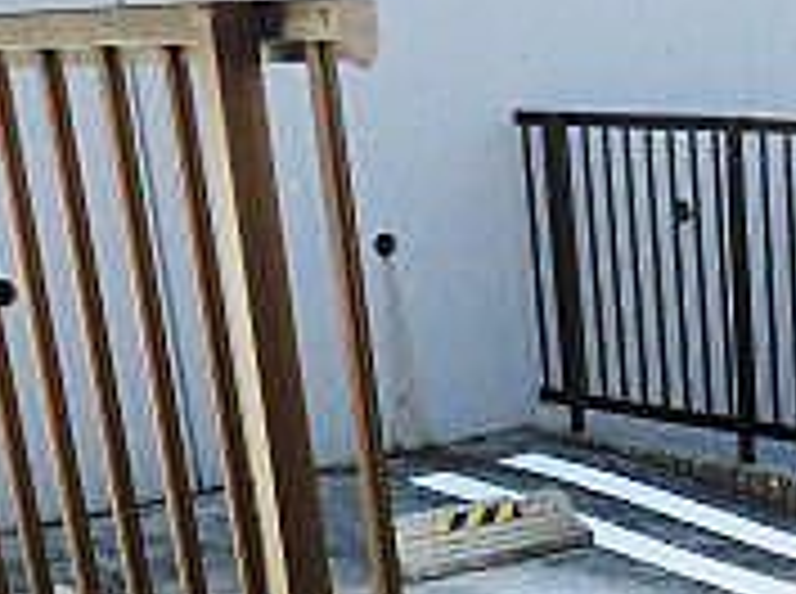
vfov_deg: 15.5
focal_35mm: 87
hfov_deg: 20.6
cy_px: 918
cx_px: 1025
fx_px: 1997
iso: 100
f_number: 3.1
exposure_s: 1/500
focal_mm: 4.3
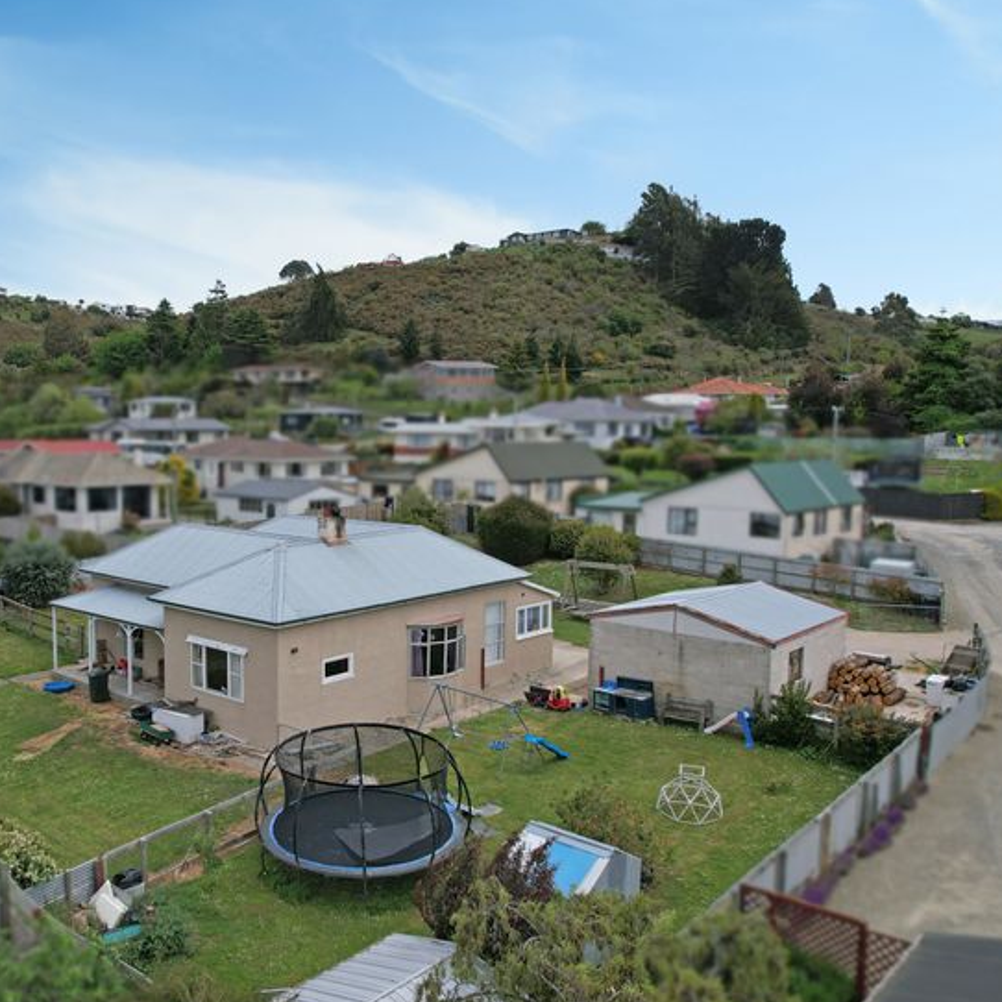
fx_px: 950
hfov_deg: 54.4
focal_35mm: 29
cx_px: 325
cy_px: 505
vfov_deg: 55.6
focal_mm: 8.38
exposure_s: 1/3000
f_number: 2.8
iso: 100
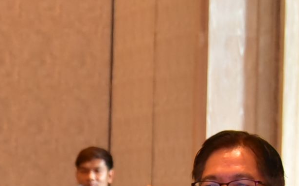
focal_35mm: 373
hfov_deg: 5.6
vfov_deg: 3.5
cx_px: -127
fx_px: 3039
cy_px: 278
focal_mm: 90
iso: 5000
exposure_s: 1/200
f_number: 6.3
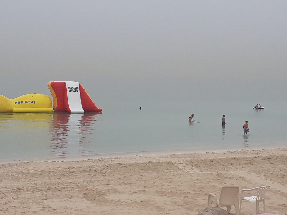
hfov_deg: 65.3
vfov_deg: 51.4
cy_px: 108
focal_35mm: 27
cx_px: 144
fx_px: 224
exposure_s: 1/2227
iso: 40
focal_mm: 3.6
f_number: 1.9
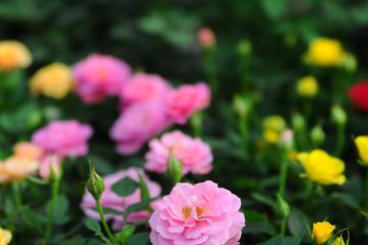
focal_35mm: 115
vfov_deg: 11.9
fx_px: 1175
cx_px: 147
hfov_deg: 17.8
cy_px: 168
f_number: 2.8
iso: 200
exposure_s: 1/320
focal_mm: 65
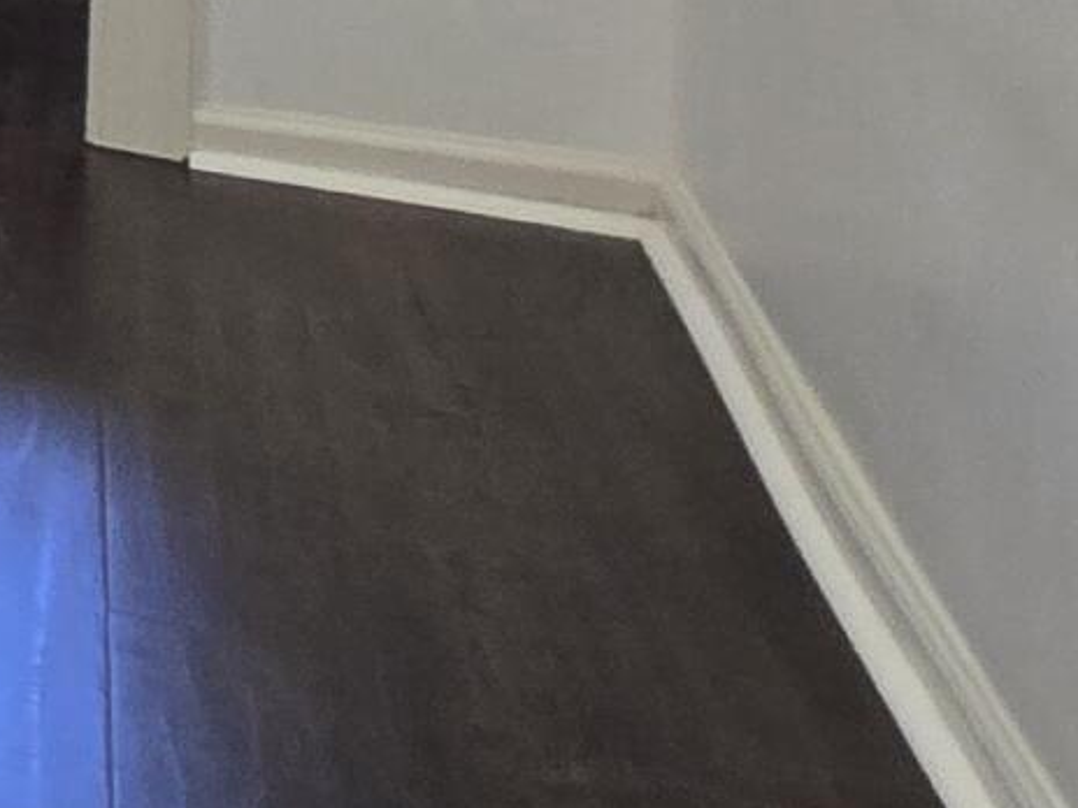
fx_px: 2616
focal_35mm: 84
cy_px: -824
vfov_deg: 14.5
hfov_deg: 12.7
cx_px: -1905
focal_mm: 2.2
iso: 125
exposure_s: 1/60
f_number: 2.2
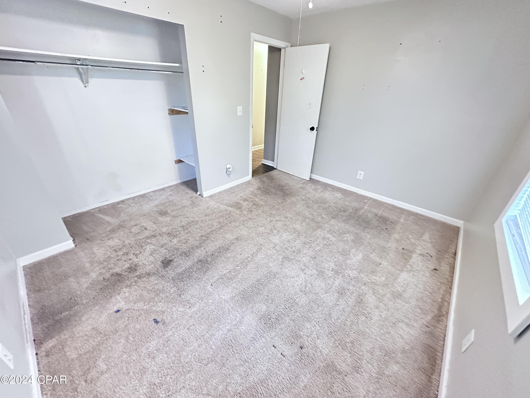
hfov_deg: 102.1
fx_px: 214
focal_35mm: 14
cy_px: 199
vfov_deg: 85.7
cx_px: 265
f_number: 2.2
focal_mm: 2.22
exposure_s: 1/30
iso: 1250
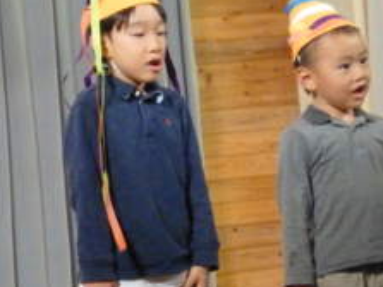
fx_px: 2953
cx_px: 161
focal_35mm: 267
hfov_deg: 7.4
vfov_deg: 5.6
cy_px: 137
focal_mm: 27.6
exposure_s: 1/80
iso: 2000
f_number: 5.4
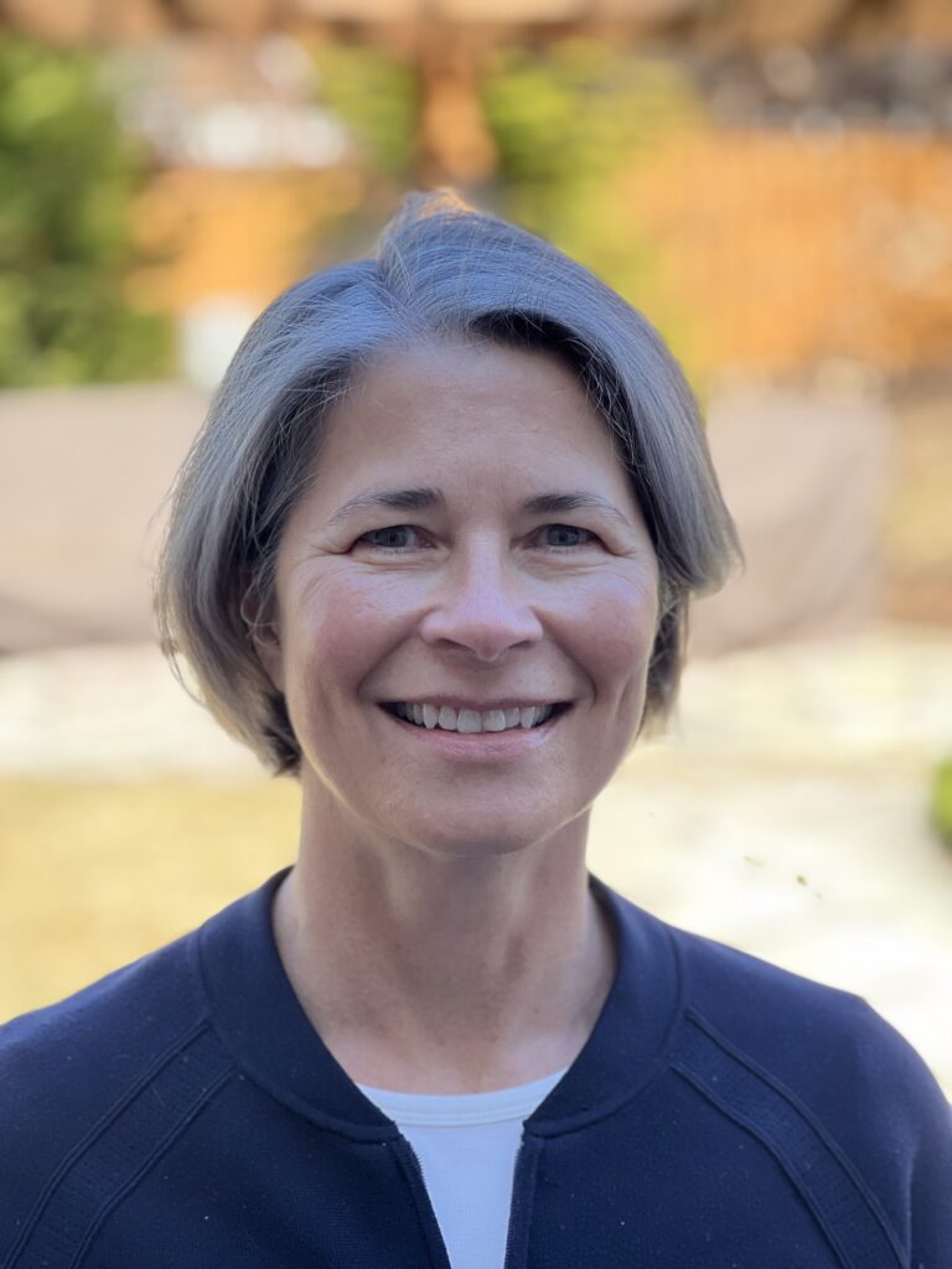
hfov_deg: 19.1
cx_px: 476
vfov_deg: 25.3
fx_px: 2824
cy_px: 634
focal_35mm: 77
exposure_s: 1/121
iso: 64
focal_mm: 9
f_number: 2.8
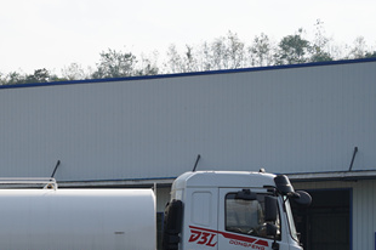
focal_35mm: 142
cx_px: -13
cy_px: 281
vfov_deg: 9.5
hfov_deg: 14.2
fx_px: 1482
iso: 100
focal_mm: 55
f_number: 5
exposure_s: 1/640
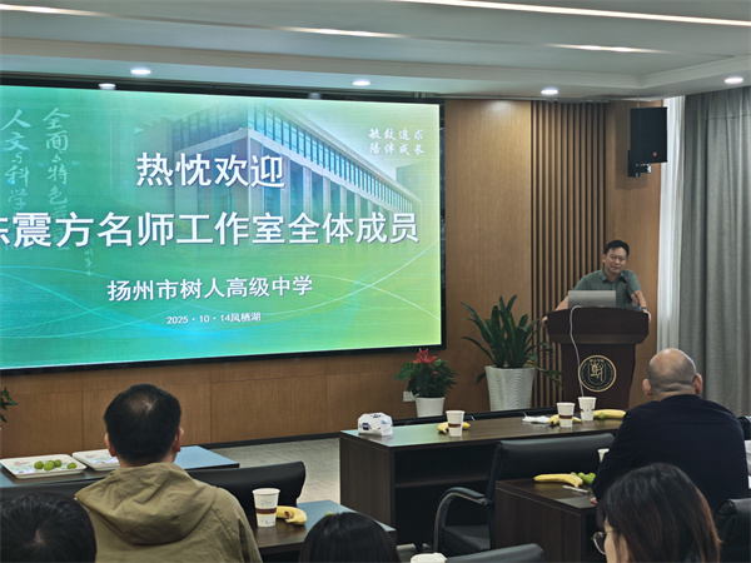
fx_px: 1280
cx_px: 376
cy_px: 282
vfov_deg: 24.8
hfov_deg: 32.7
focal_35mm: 59
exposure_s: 1/84.5
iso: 50
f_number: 1.44
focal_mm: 6.68
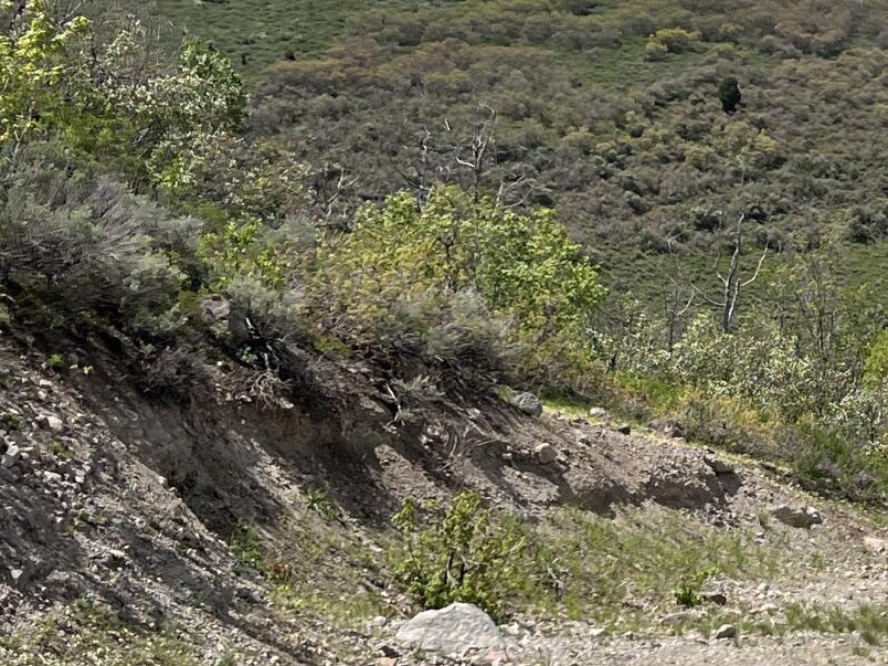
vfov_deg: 15.2
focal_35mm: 97
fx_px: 2488
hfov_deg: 19.7
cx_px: 864
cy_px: 494
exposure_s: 1/4274
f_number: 1.5
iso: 50
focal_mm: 5.7
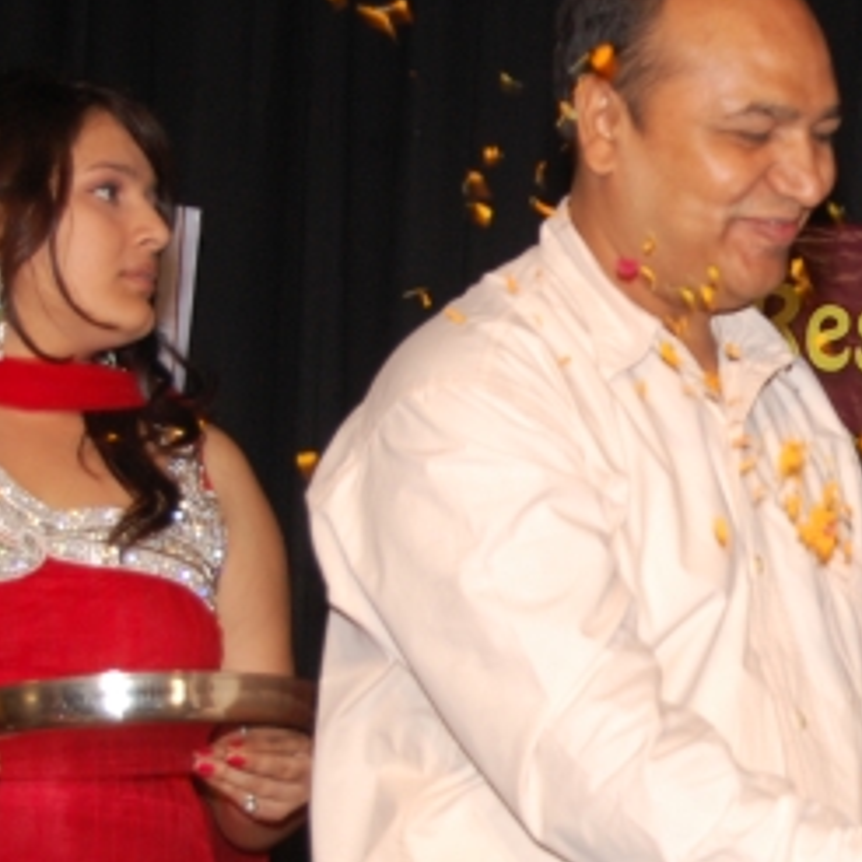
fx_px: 4480
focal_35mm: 159
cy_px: 571
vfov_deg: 11.0
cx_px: 985
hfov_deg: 10.8
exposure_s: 1/125
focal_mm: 48
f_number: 5.6
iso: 400
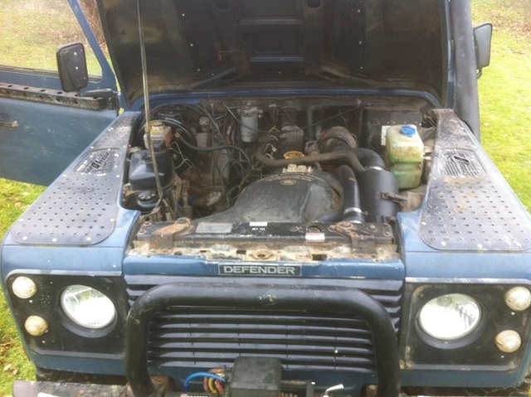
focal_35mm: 35
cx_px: 266
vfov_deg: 40.6
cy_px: 198
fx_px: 536
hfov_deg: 52.7
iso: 80
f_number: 2.8
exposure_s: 1/24
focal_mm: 3.85
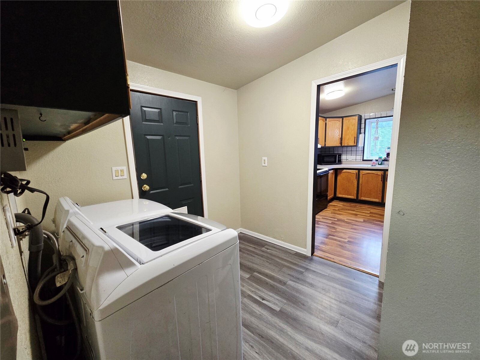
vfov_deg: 89.9
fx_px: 180
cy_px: 180
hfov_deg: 106.2
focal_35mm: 13
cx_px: 240
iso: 320
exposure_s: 1/60.2
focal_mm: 2.2
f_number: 2.2
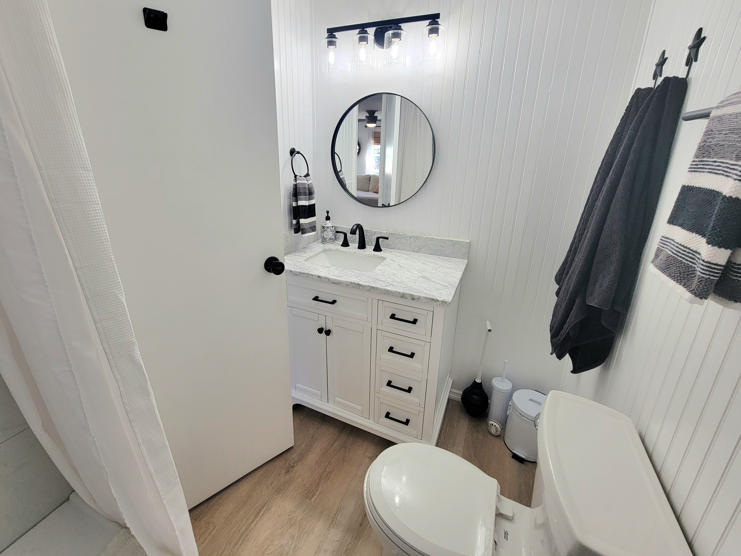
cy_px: 257
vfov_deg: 85.5
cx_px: 346
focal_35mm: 14
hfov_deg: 101.9
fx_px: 300
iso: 80
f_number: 2.2
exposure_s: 1/120
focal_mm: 2.2
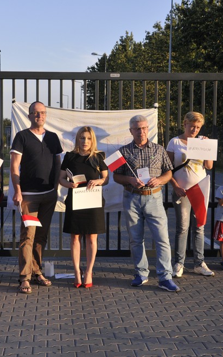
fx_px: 632
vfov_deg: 31.5
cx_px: 63
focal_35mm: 65
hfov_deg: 19.9
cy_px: 177
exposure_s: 1/800
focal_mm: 28
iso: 500
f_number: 5.6
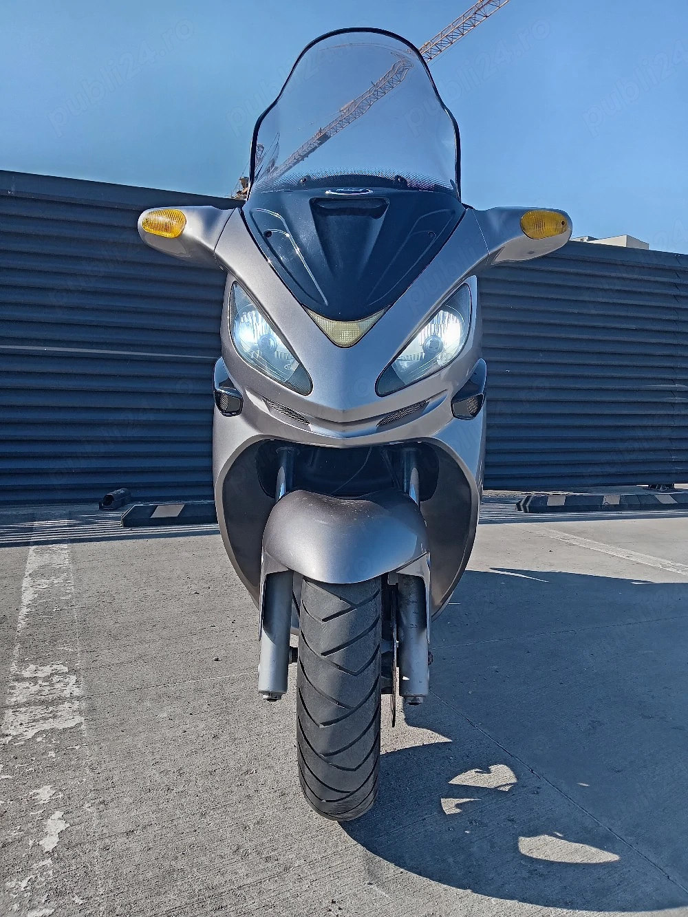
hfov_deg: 51.4
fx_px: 715
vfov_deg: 65.3
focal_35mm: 27
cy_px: 458
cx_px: 344
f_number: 1.8
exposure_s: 1/417
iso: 100
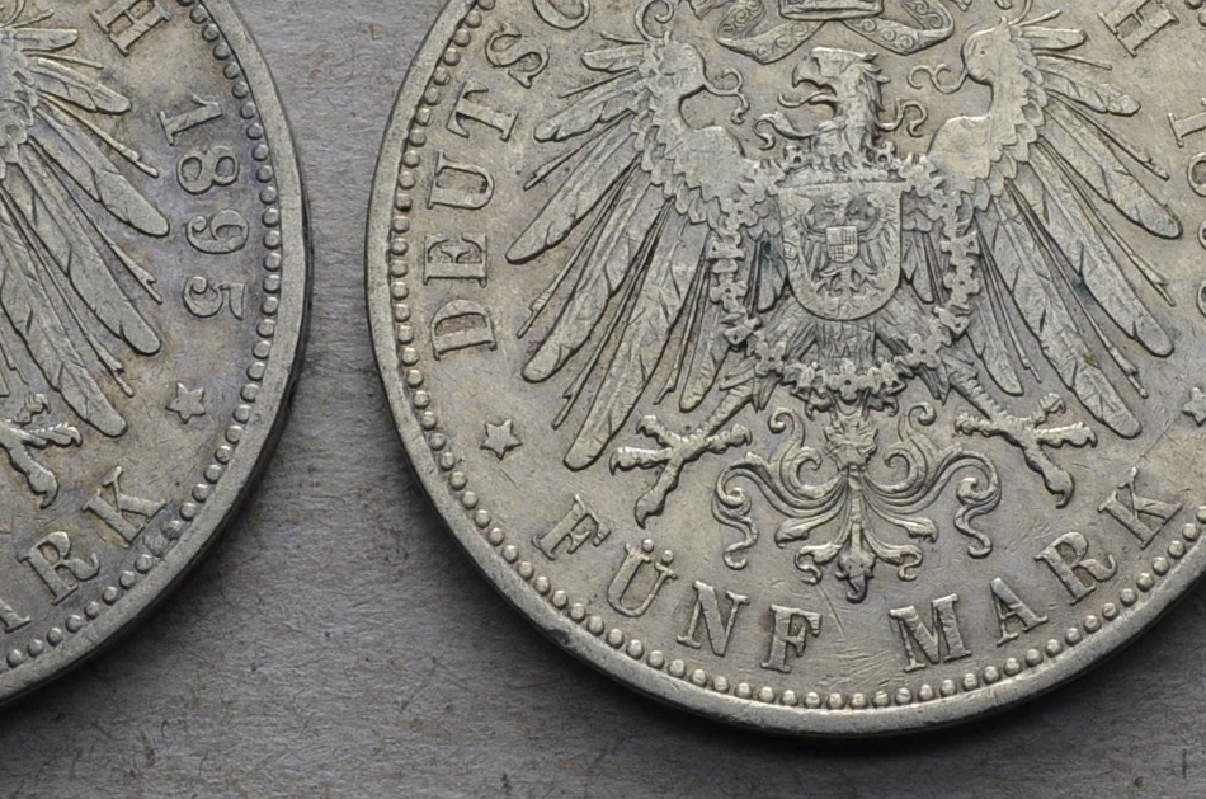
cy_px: 185
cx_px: 848
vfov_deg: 9.7
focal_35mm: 140
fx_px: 4680
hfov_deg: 14.6
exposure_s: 1/250
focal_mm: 36
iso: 400
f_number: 14
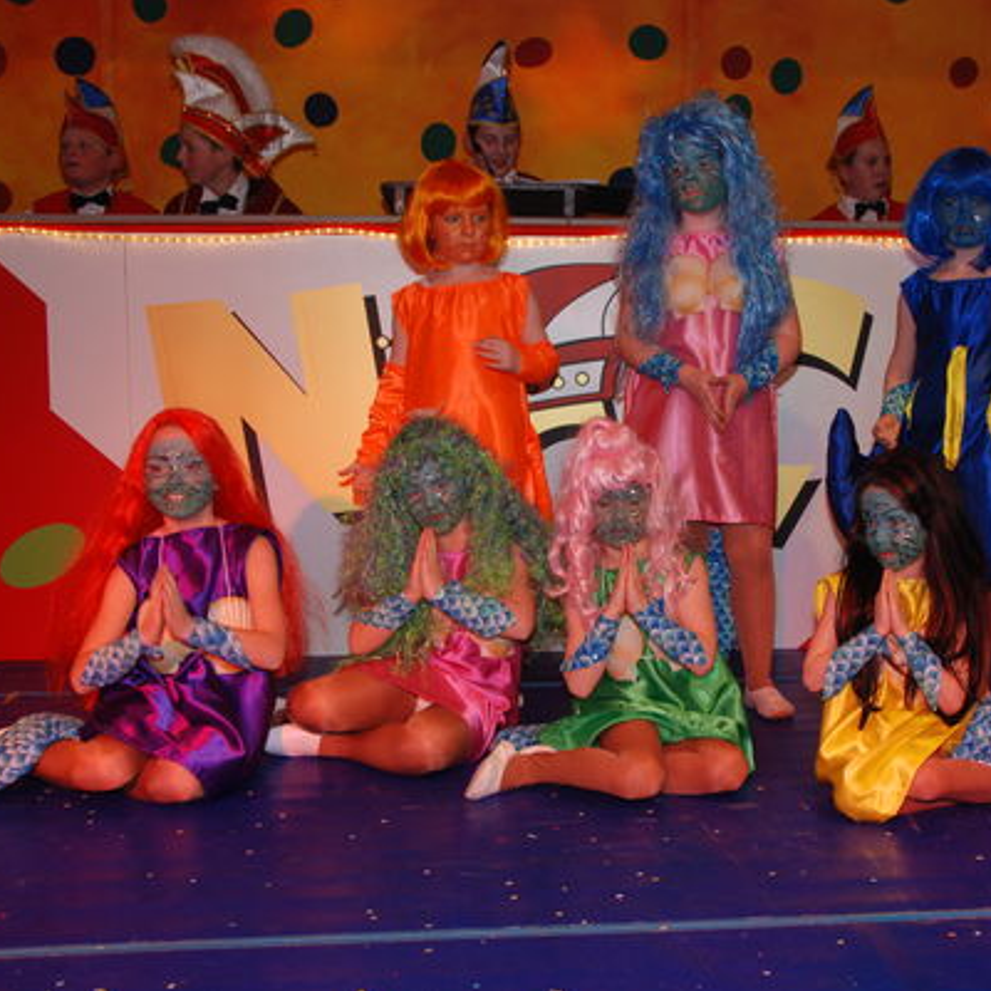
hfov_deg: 36.2
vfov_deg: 36.8
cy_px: 496
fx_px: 1490
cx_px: 709
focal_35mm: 46
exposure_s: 1/60
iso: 400
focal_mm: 24
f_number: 5.6
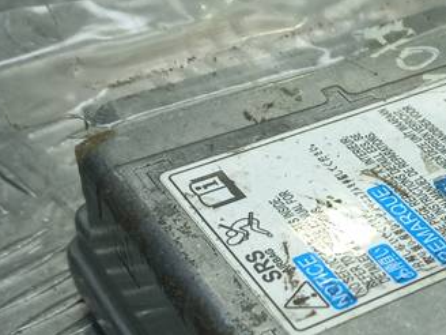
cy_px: 297
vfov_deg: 18.6
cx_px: 401
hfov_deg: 24.3
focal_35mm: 78
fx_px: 1005
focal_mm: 4.6
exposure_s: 1/100
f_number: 1.8
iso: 32
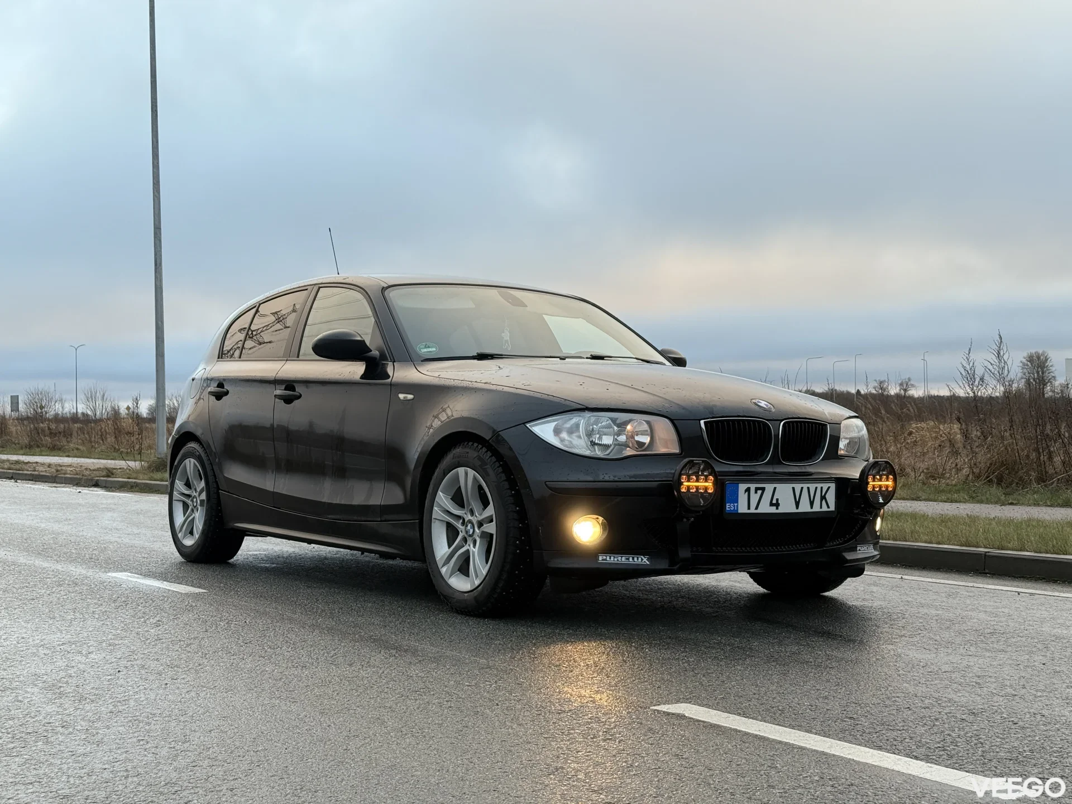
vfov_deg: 30.3
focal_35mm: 48
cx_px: 536
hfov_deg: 39.7
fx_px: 1486
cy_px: 402
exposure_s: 1/242
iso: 125
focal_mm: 6.76
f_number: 1.78
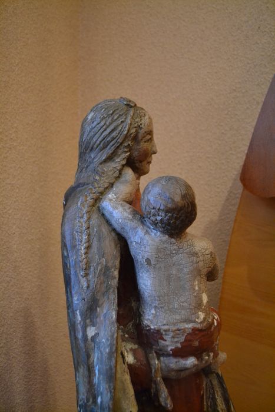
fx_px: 378
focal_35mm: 33
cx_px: 138
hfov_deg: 40.0
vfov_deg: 57.2
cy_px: 206
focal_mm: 22
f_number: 3.8
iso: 2800
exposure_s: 1/60
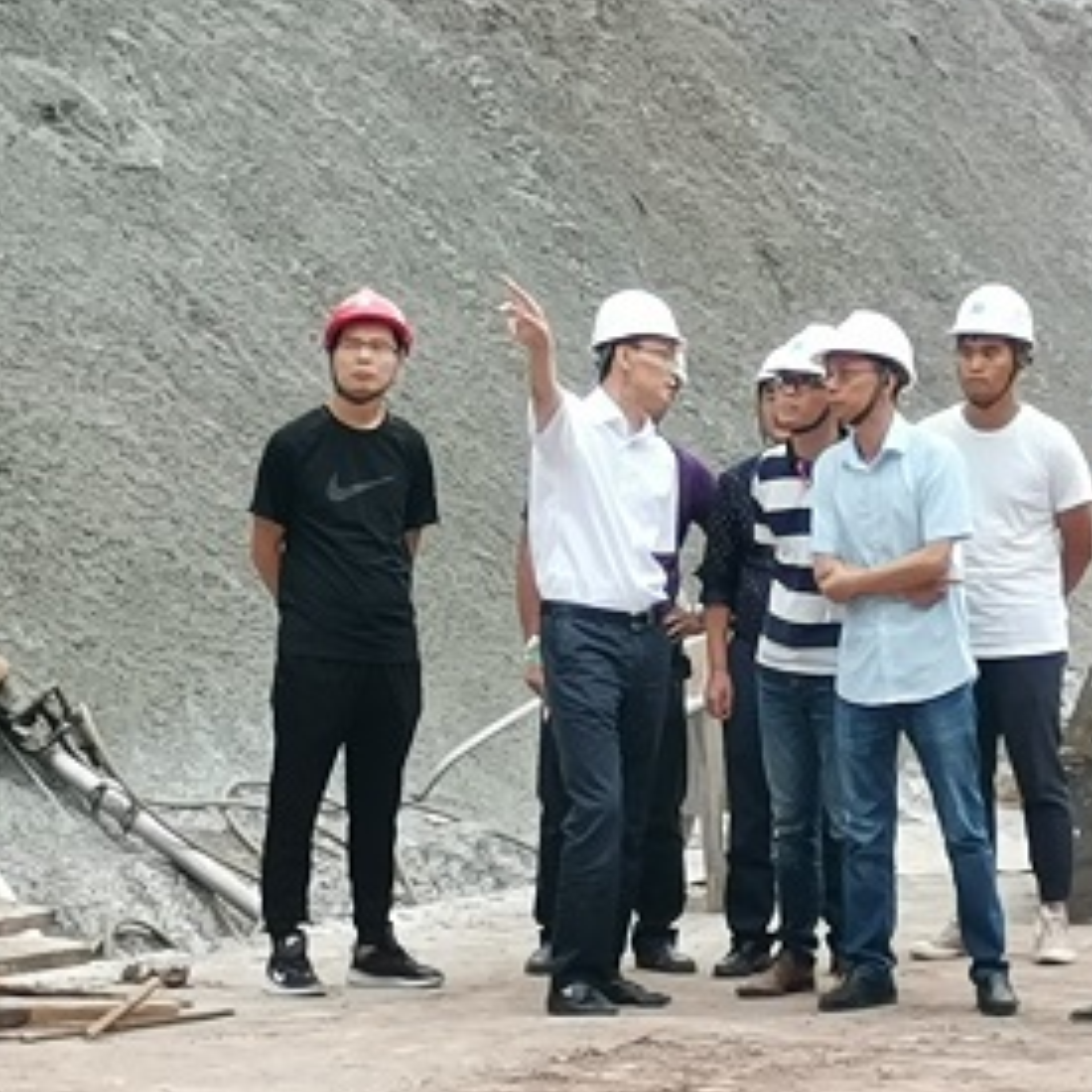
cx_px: 588
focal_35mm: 186
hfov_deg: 9.4
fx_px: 6638
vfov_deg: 9.4
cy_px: 526
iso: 50
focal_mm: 4.75
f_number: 1.8
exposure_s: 1/110
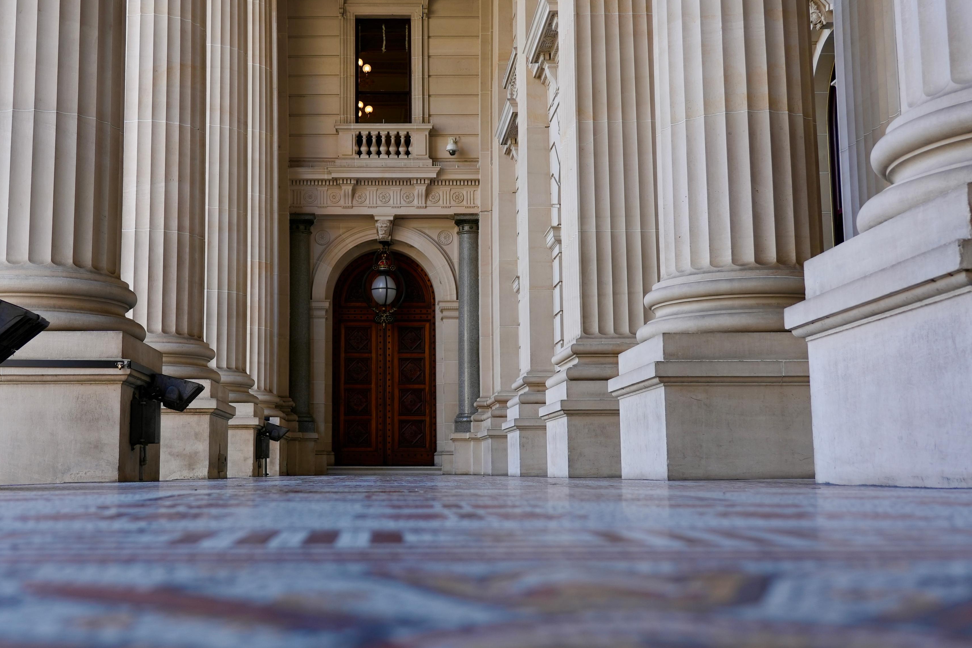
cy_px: 295
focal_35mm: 44
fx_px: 1188
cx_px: 383
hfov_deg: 44.2
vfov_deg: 30.5
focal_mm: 30
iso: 200
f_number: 4
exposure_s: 1/160
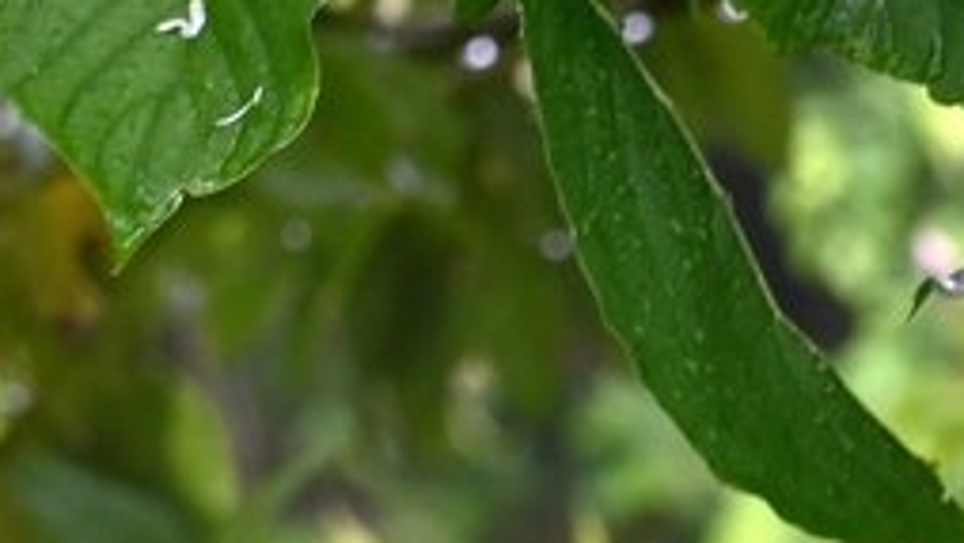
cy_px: 1806
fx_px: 12656
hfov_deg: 4.3
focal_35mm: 495
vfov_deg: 2.4
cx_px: 2163
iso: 400
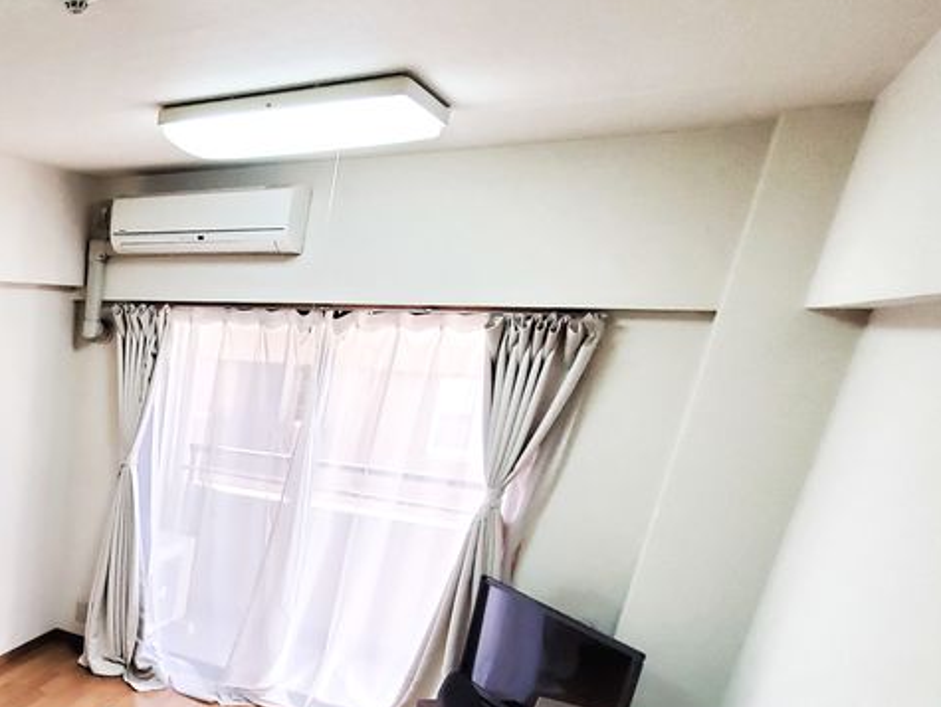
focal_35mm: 28
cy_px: 570
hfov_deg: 49.4
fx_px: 762
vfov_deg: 47.0
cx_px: -36
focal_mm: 1.8
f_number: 2.2
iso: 160
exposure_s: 1/50
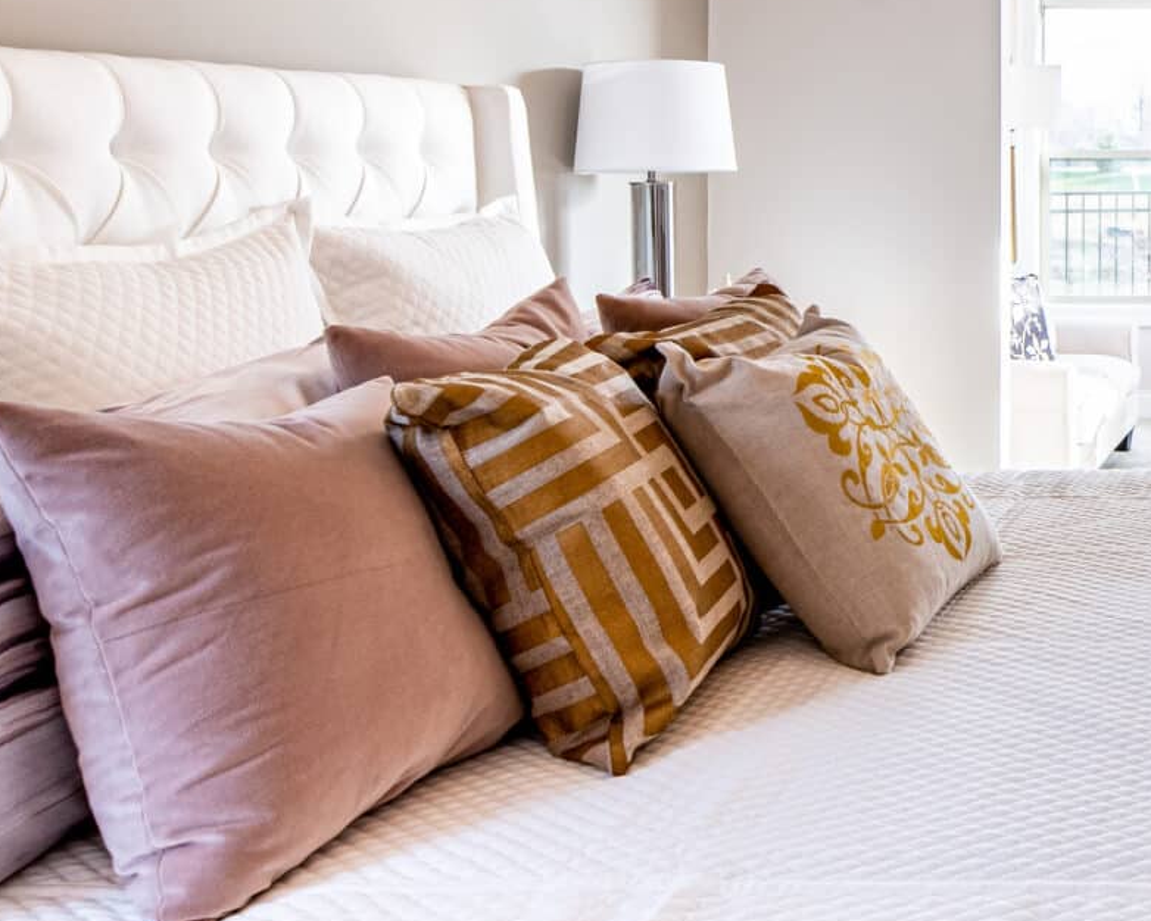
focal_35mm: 43
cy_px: 151
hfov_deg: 35.2
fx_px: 1465
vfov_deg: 33.6
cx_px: 1332
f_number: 8
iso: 200
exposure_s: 1/250
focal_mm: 14
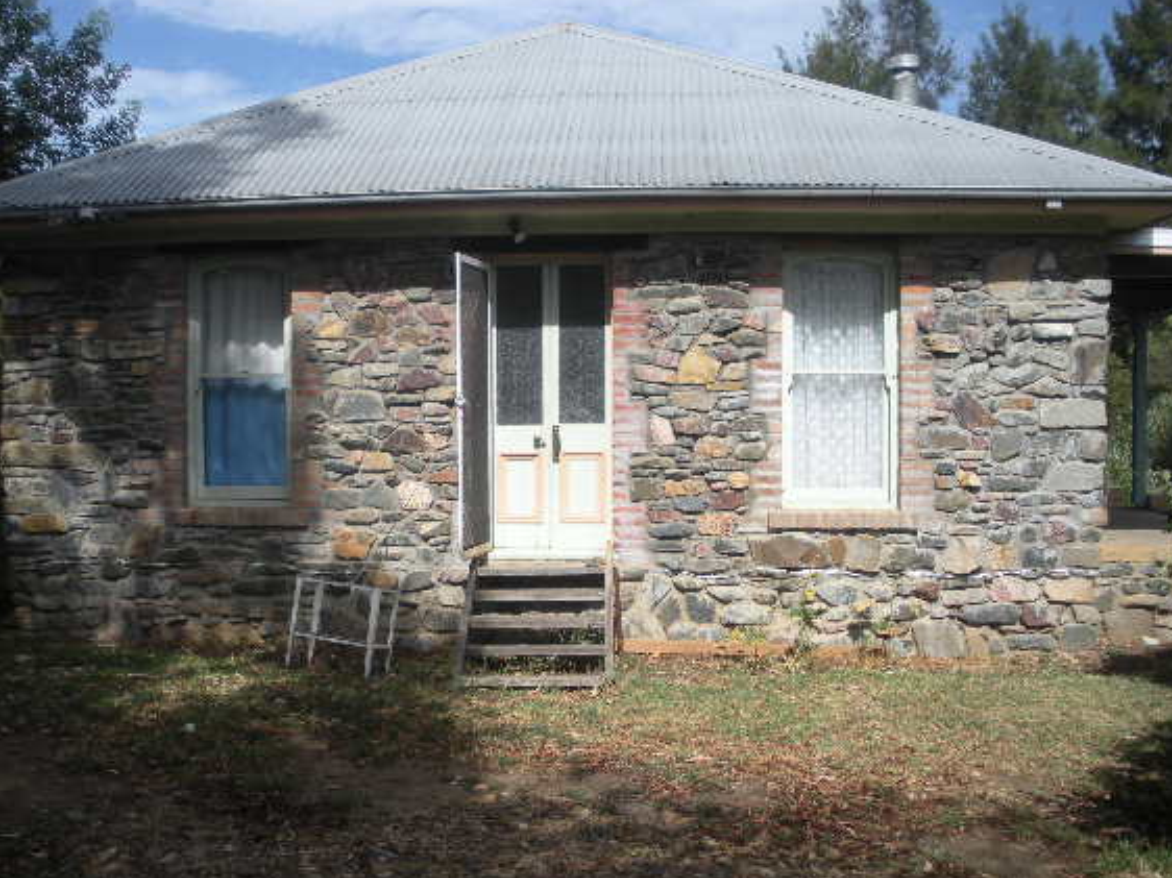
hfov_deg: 45.7
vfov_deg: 35.1
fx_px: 1388
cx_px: 532
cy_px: 473
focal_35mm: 41
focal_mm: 6.3
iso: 64
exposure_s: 1/737
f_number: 3.5
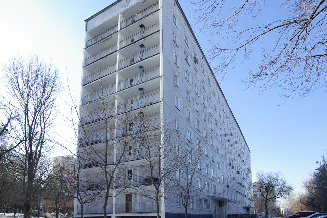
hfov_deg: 81.2
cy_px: 109
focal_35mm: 21
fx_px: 191
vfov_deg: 59.5
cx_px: 164
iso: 100
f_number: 9.5
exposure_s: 1/45
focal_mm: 14
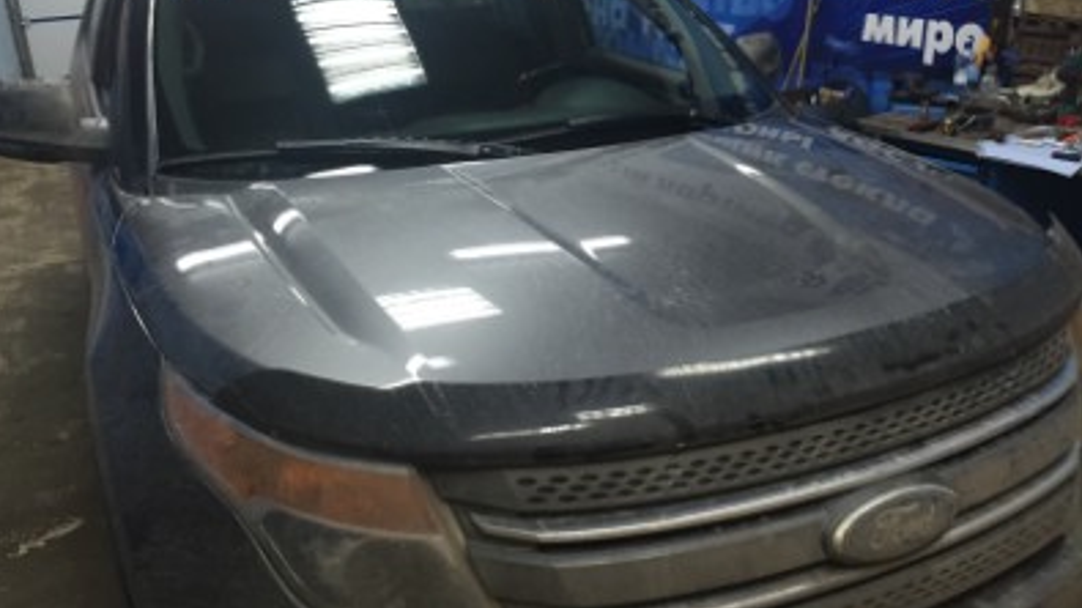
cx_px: 537
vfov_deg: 36.6
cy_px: 282
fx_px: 918
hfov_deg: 61.0
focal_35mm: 32
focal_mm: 4.15
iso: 160
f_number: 2.2
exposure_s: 1/33
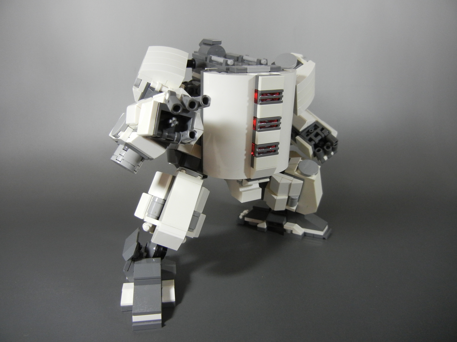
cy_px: 171
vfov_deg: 46.8
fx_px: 396
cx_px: 228
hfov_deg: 60.0
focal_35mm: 30
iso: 400
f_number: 3.5
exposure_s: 1/56.7
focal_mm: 5.4
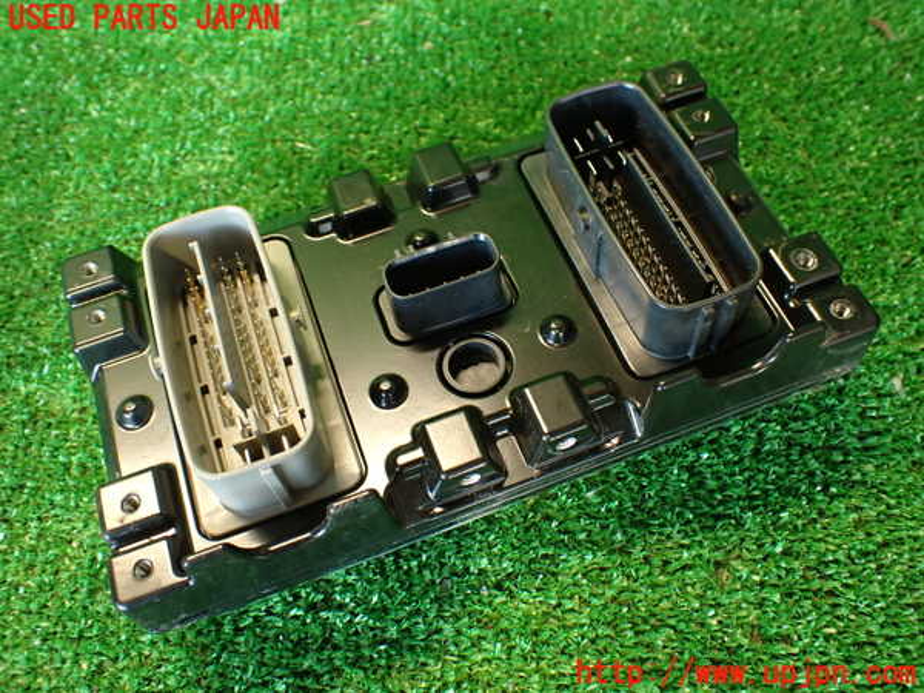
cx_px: 462
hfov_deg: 56.8
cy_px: 346
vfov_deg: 44.2
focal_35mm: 32
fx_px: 854
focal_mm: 5.79
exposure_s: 1/30
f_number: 2.4
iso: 400
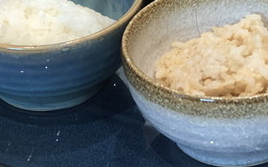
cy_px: -56
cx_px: 122
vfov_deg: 8.2
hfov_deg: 13.3
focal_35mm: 158
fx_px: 1153
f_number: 2.8
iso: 125
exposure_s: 1/33
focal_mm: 6.6
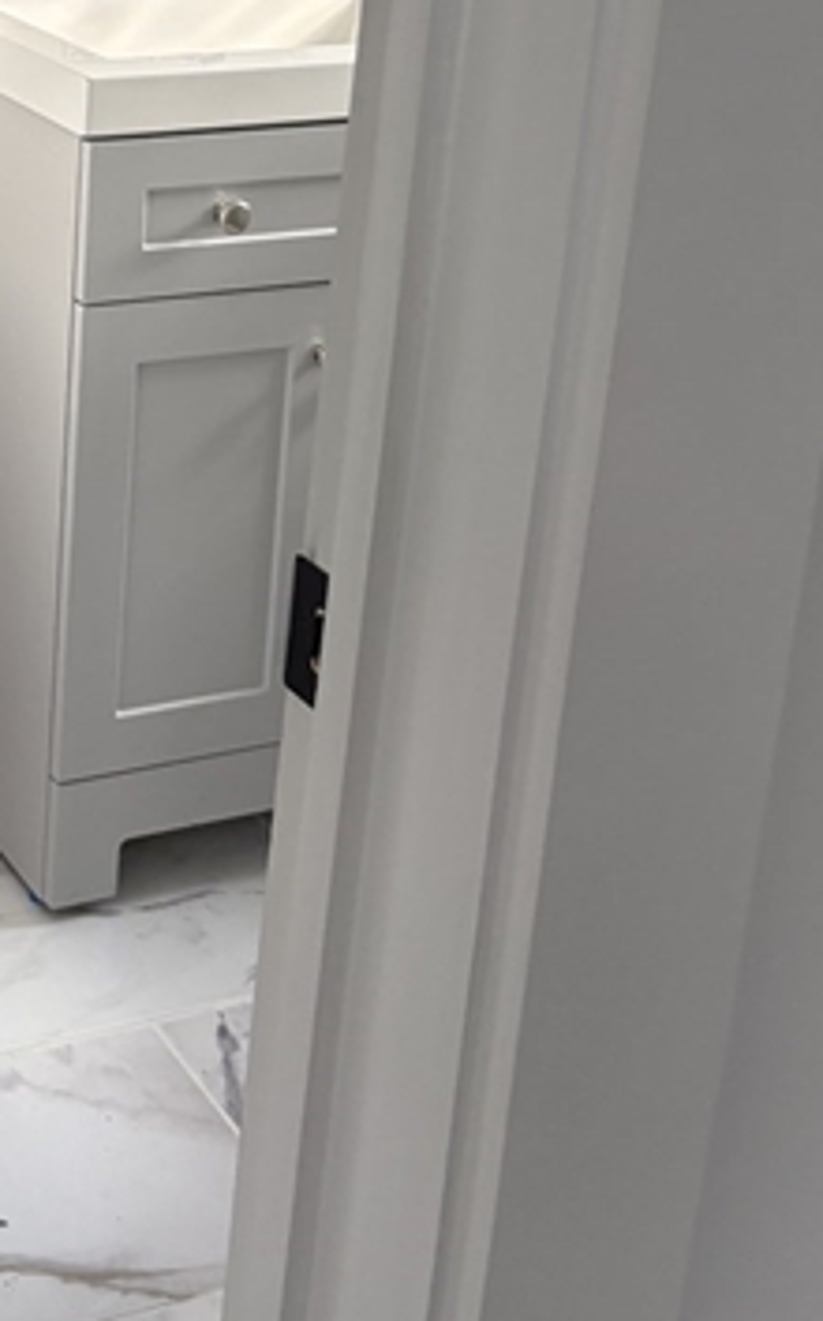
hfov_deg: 20.0
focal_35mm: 60
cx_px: -206
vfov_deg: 31.8
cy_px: 52
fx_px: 2158
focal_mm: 5.96
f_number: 1.6
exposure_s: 1/69
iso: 125
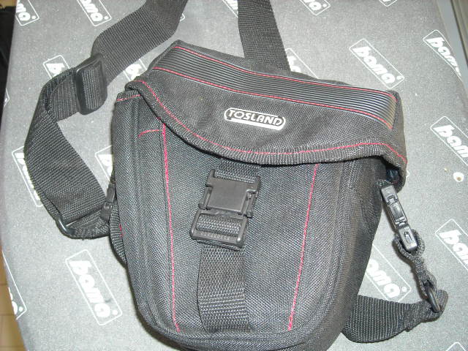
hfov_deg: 42.9
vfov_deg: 32.9
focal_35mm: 44
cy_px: 176
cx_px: 234
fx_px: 595
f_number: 3.1
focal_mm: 7.1
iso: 200
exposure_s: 1/60
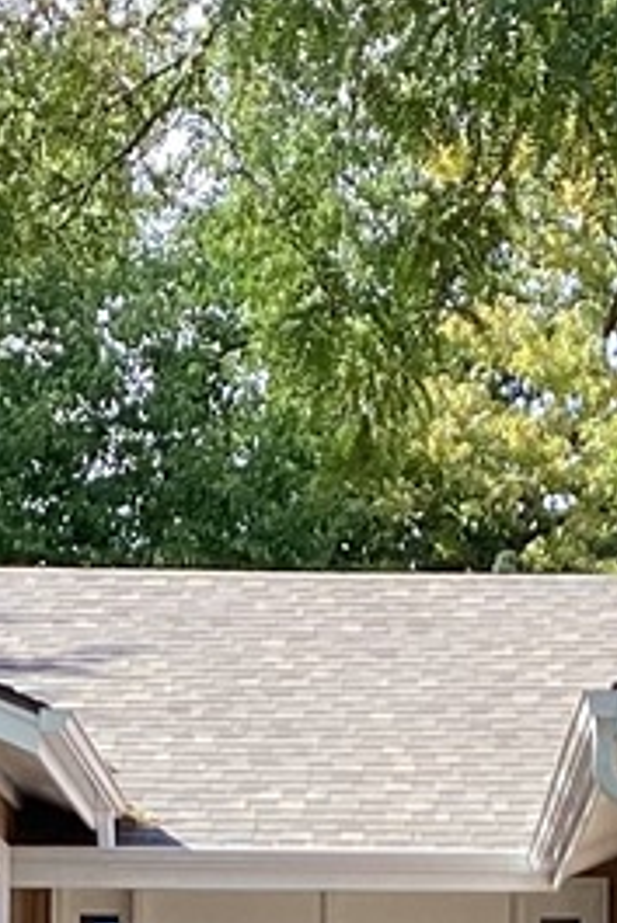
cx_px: 498
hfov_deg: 7.8
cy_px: 1449
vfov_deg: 11.2
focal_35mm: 175
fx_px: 4493
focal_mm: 3.3
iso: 25
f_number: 2.4
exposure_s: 1/120
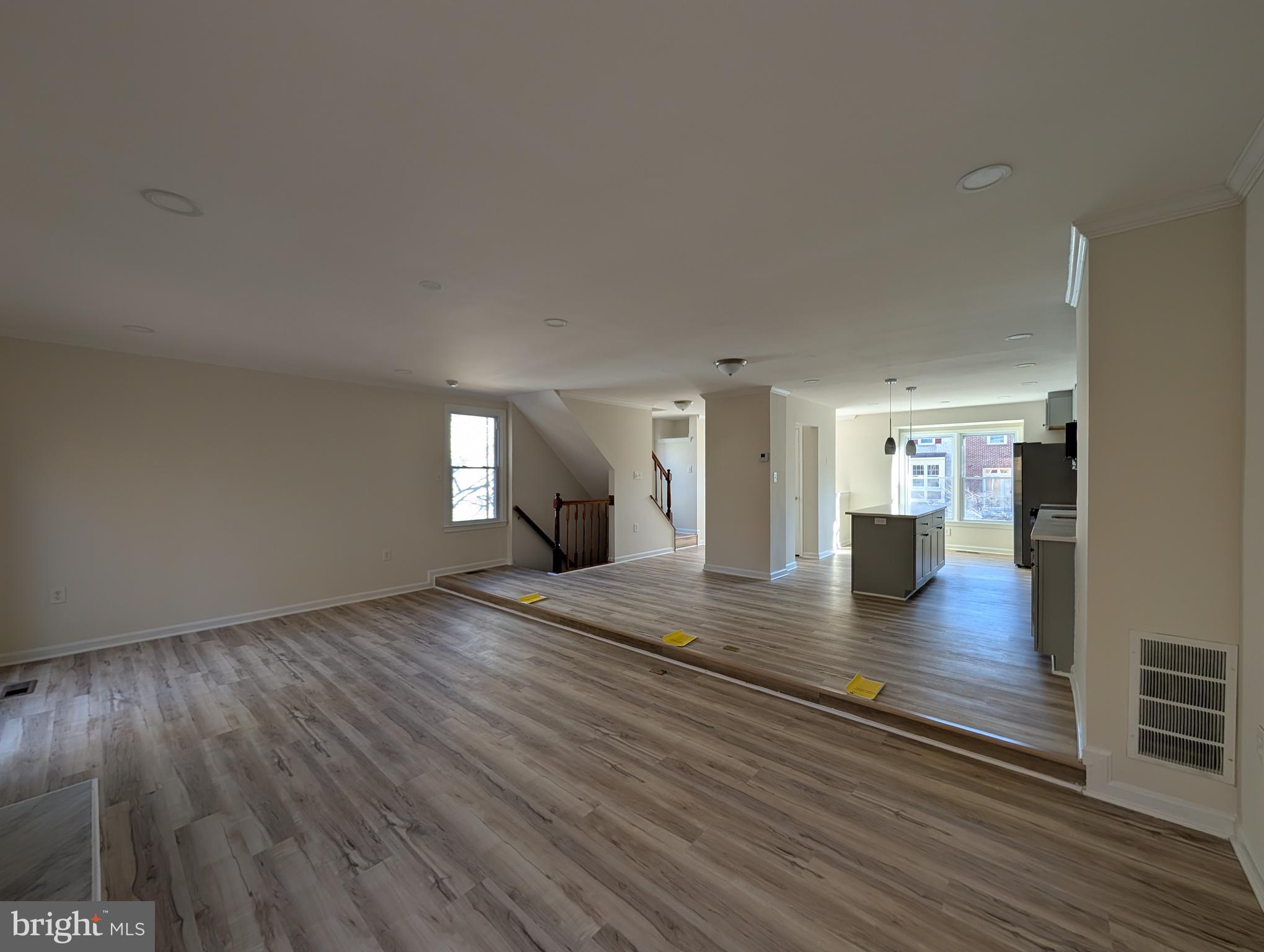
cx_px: 632
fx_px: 439
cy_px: 476
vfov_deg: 94.6
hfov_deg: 110.5
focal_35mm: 12
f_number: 1.7
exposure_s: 1/95.5
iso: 45
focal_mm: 2.02
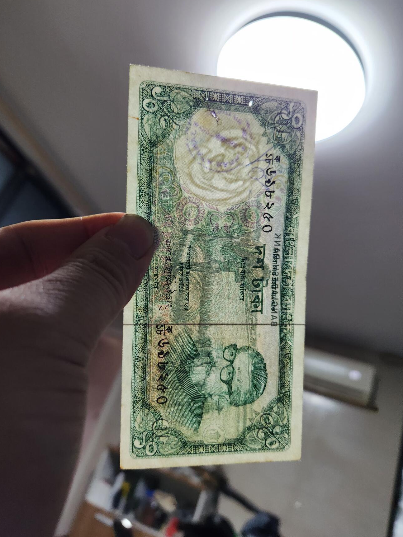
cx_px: 196
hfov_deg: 56.8
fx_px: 372
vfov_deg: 71.6
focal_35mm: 24
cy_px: 261
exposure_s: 1/100
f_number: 1.8
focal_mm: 5.4
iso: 500
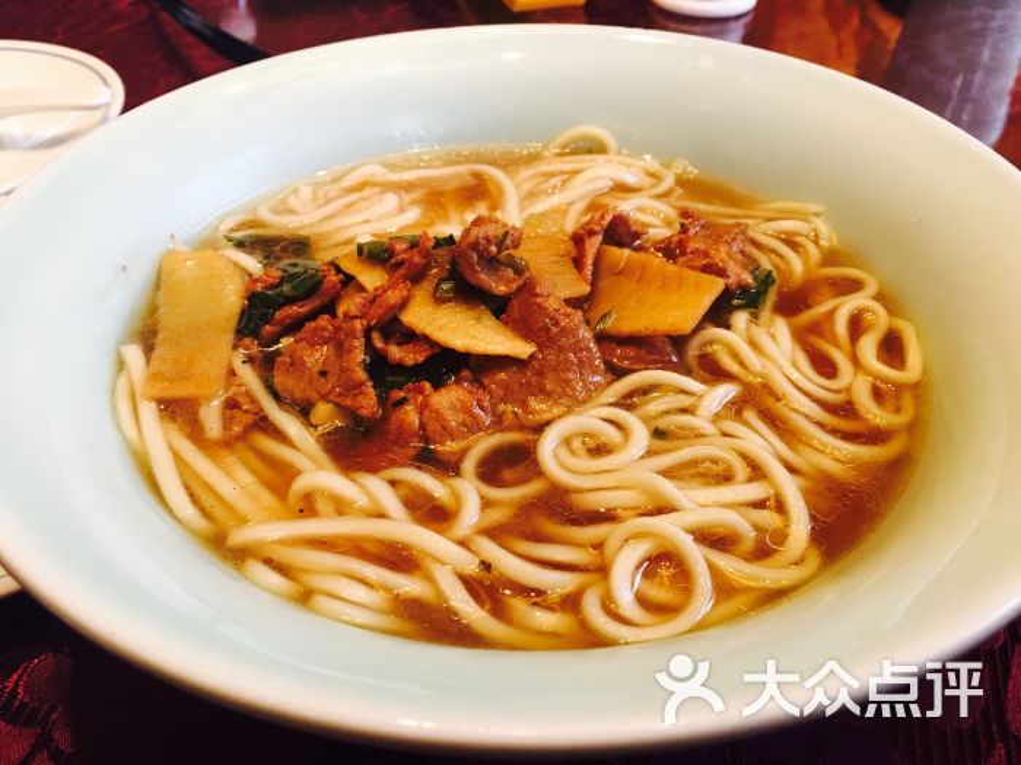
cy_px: 382
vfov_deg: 48.2
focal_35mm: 29
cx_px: 510
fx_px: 855
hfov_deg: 61.7
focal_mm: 4.15
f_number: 2.2
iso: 32
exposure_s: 1/17
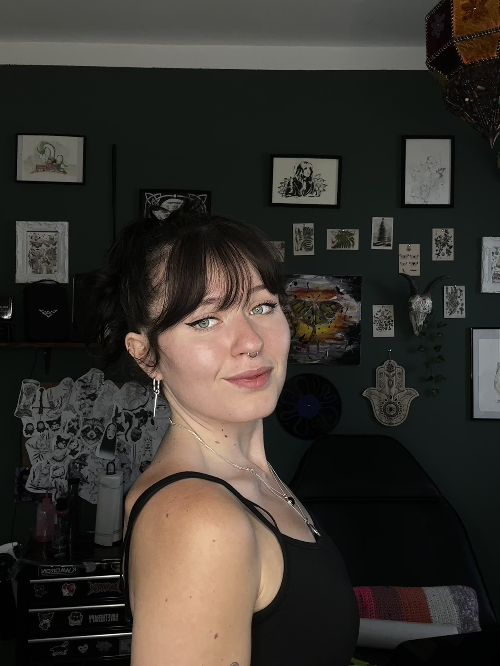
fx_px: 578
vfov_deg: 60.0
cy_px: 333
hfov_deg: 46.8
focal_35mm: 30
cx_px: 250
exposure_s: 1/121
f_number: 1.9
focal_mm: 2.69
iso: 32
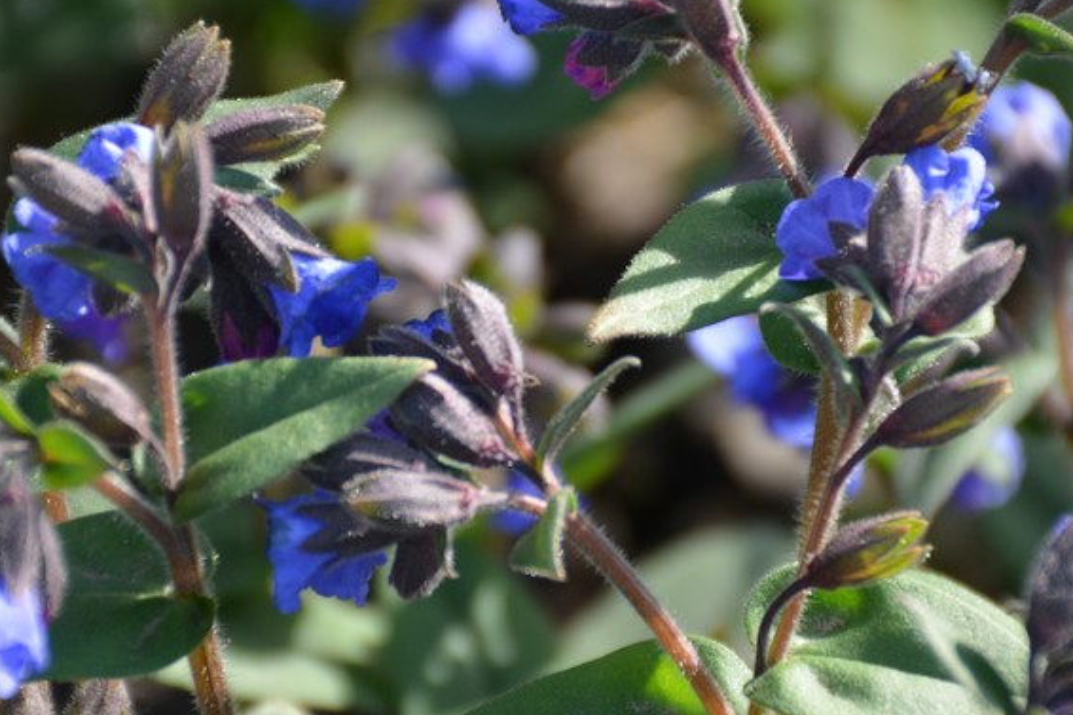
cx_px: 521
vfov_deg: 3.6
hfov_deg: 5.4
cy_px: 407
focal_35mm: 380
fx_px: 11322
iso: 400
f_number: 5.6
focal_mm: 140
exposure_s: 1/400
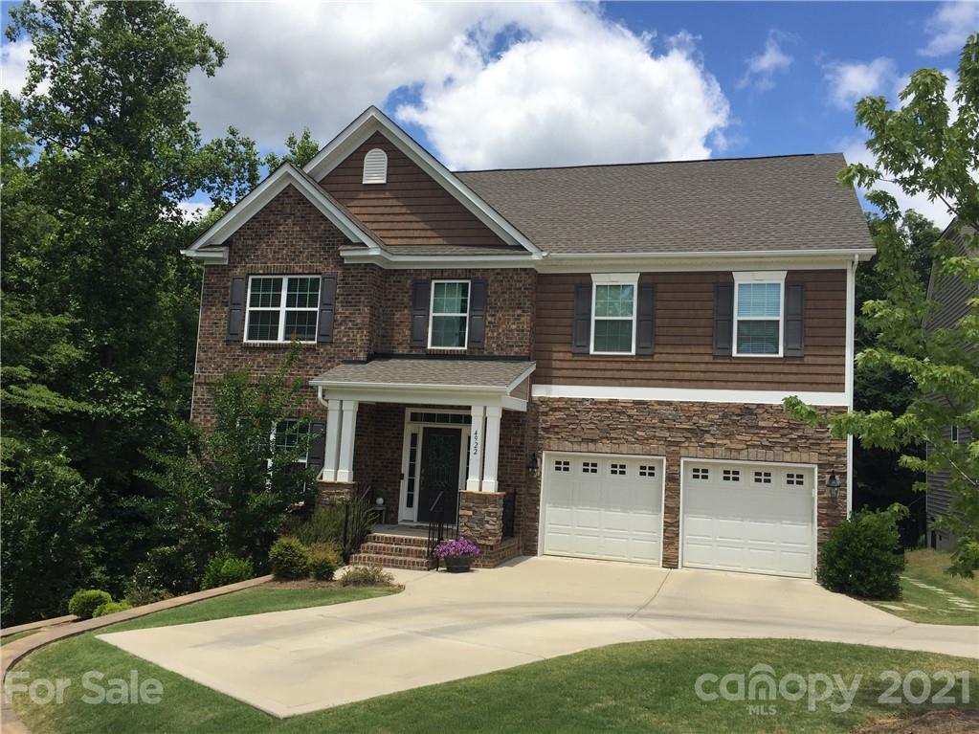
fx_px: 820
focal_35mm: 29
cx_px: 490
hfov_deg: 61.7
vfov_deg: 48.2
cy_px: 367
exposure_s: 1/2198
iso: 32
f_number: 2.2
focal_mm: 4.15
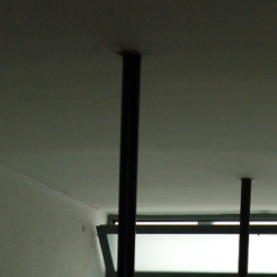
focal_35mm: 84
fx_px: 760
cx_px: 226
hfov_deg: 20.4
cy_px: 388
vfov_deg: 18.7
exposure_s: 1/125
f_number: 5.6
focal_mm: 18
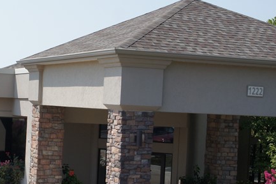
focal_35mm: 98
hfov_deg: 20.5
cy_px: 119
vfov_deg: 13.9
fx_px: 751
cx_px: 43
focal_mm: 26
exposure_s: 1/500
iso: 200
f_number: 8
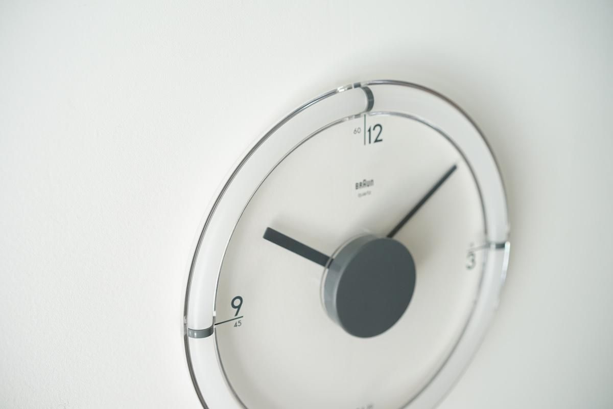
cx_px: 306
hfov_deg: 36.2
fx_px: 936
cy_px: 204
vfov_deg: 24.6
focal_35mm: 55
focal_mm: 55
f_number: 4
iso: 640
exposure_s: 1/100
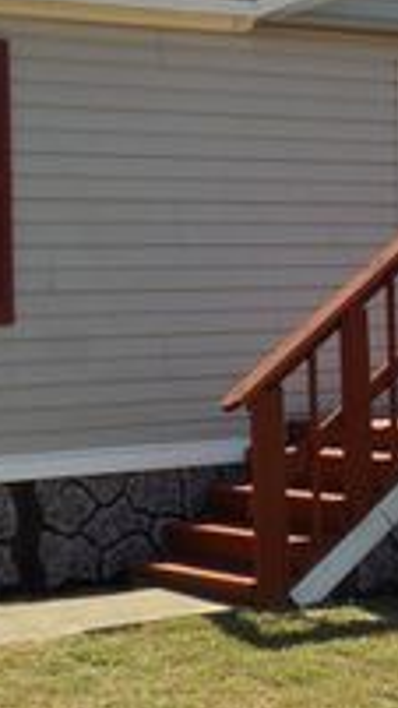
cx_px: 349
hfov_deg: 13.1
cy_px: 379
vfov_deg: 23.2
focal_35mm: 92
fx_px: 1727
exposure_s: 1/640
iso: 80
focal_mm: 6.1
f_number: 3.4
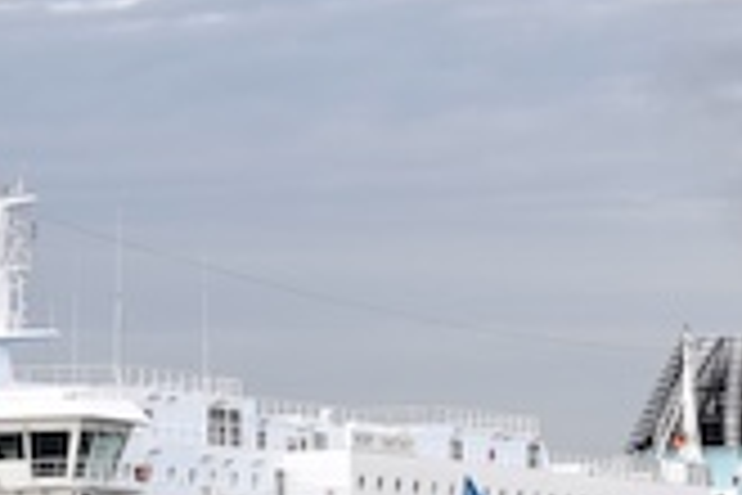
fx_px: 3442
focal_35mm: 167
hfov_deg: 12.3
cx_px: 243
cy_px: 688
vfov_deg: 8.1
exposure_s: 1/1000
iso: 100
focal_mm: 46
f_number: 4
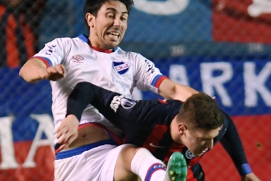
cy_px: 183
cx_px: 99
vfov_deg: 0.9
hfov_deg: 1.3
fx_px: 12026
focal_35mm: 1597
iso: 1600
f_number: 3.2
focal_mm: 400
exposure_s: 1/640
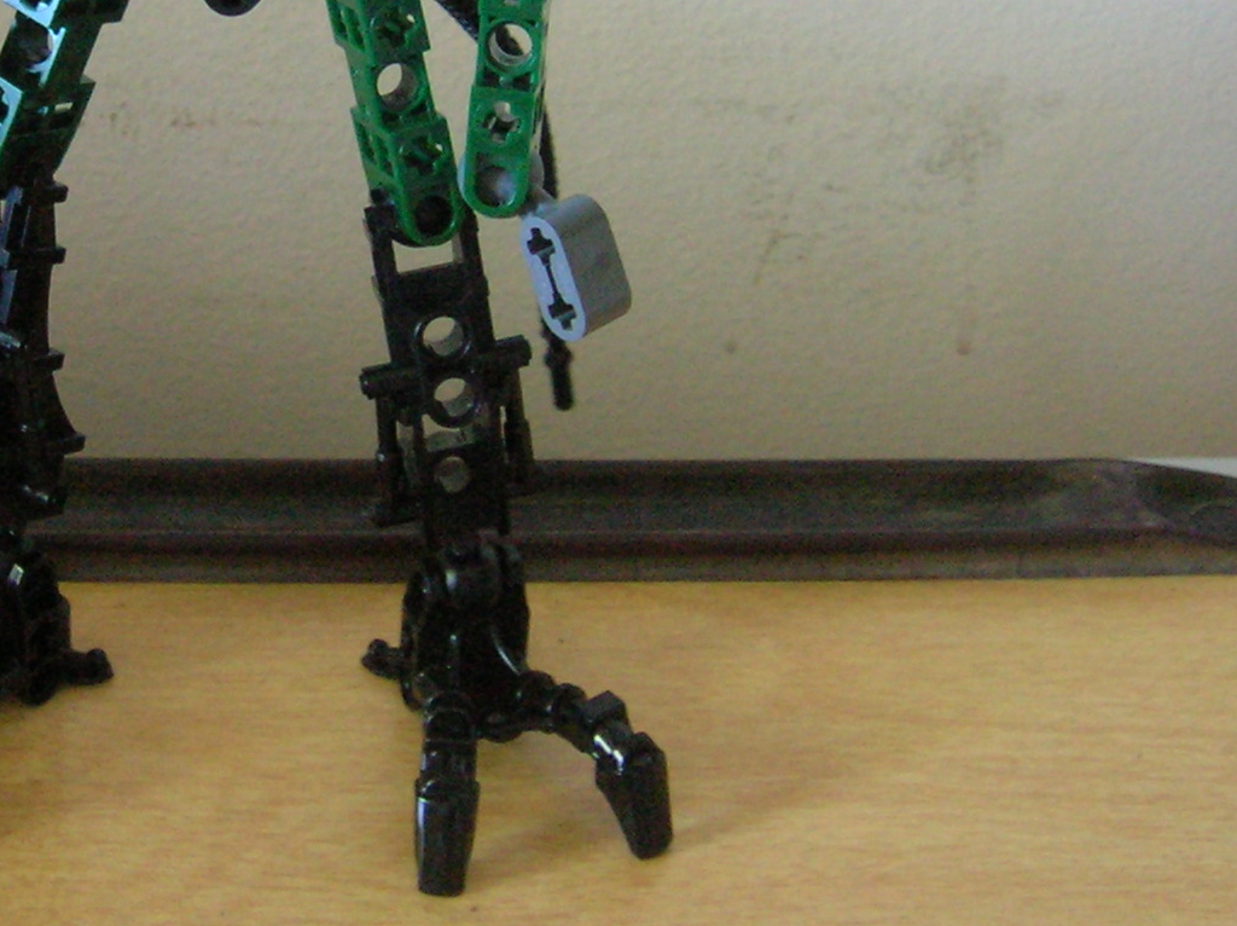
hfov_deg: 25.3
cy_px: 73
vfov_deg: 19.0
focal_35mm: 76
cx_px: 265
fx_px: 2713
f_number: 2.9
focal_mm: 5.7
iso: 200
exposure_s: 1/2.1
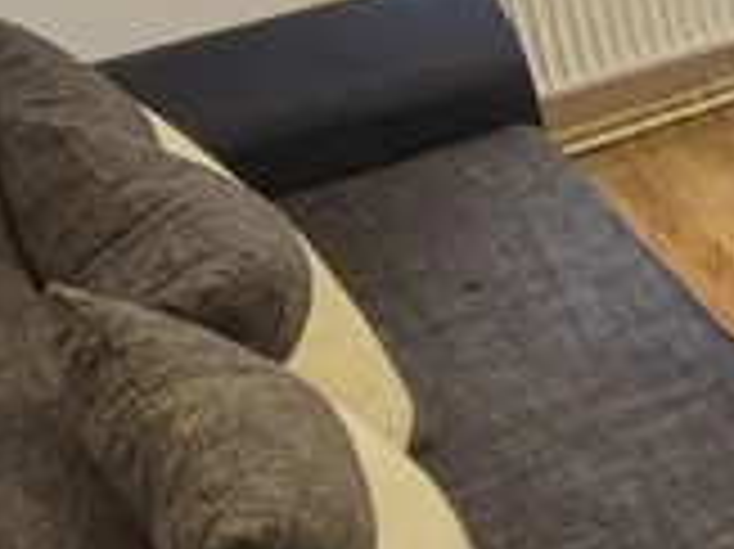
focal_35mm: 80
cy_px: 14
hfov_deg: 17.0
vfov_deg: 18.0
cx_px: 1518
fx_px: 1695
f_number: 2.2
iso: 500
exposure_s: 1/50
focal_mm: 1.74
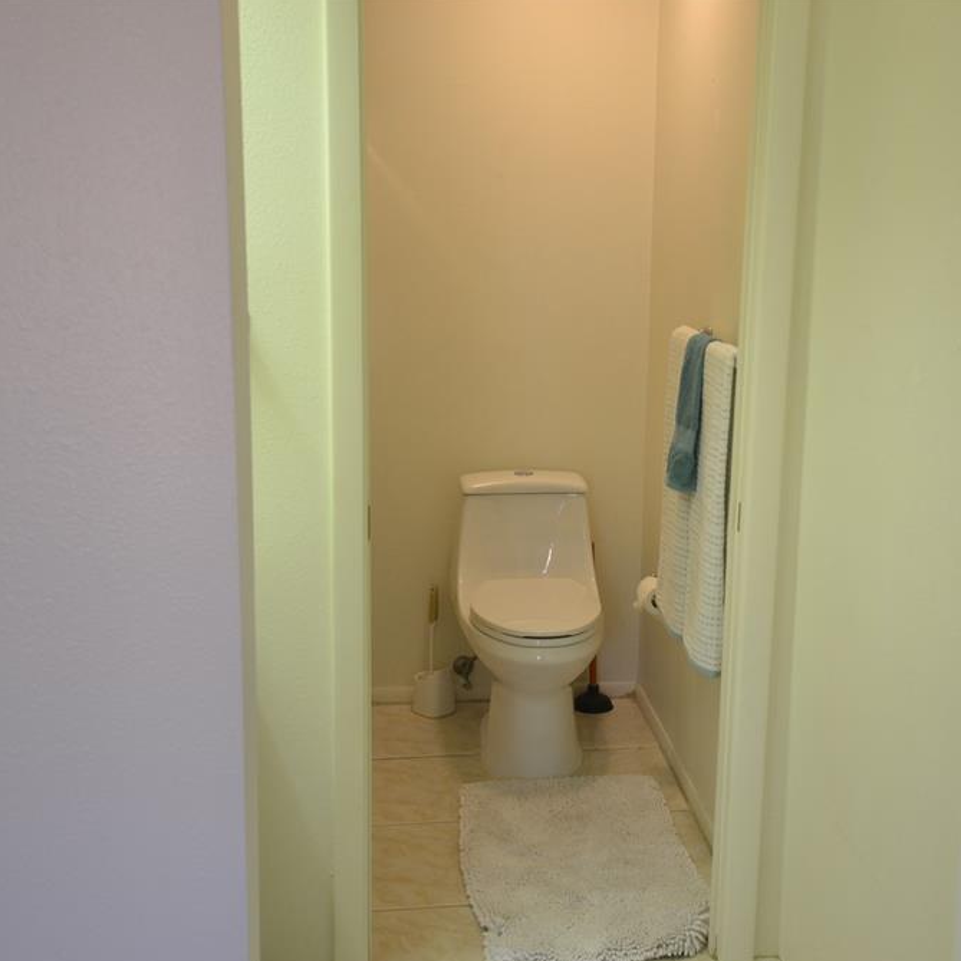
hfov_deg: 42.4
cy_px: 484
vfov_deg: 42.8
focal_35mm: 39
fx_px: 1225
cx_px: 618
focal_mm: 20
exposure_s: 1/30
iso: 400
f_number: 4.5
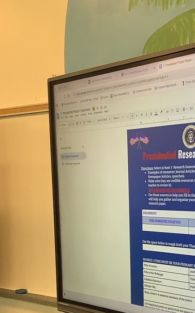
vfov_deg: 32.5
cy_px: 254
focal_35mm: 61
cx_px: 201
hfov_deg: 20.5
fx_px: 519
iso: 64
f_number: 2.4
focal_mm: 3.3
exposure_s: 1/60
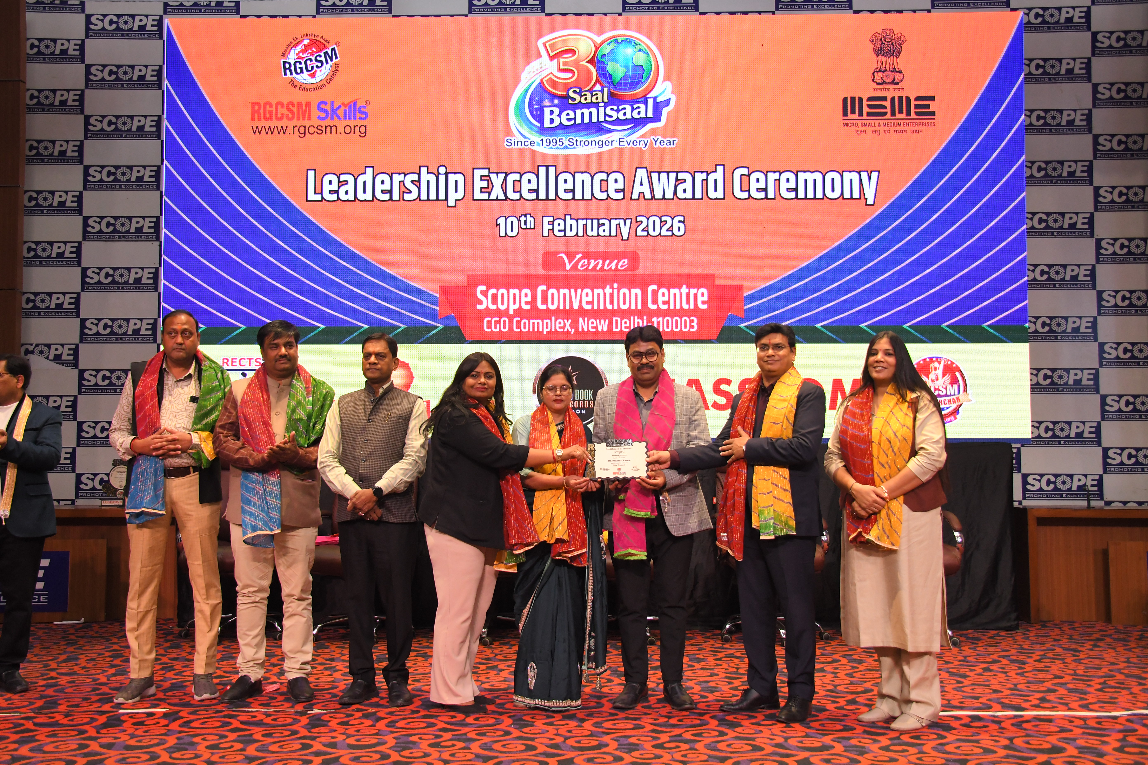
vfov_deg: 36.9
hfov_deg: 53.1
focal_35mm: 36
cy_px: 382
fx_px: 1148
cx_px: 574
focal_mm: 24
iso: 1250
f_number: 4.5
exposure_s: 1/100
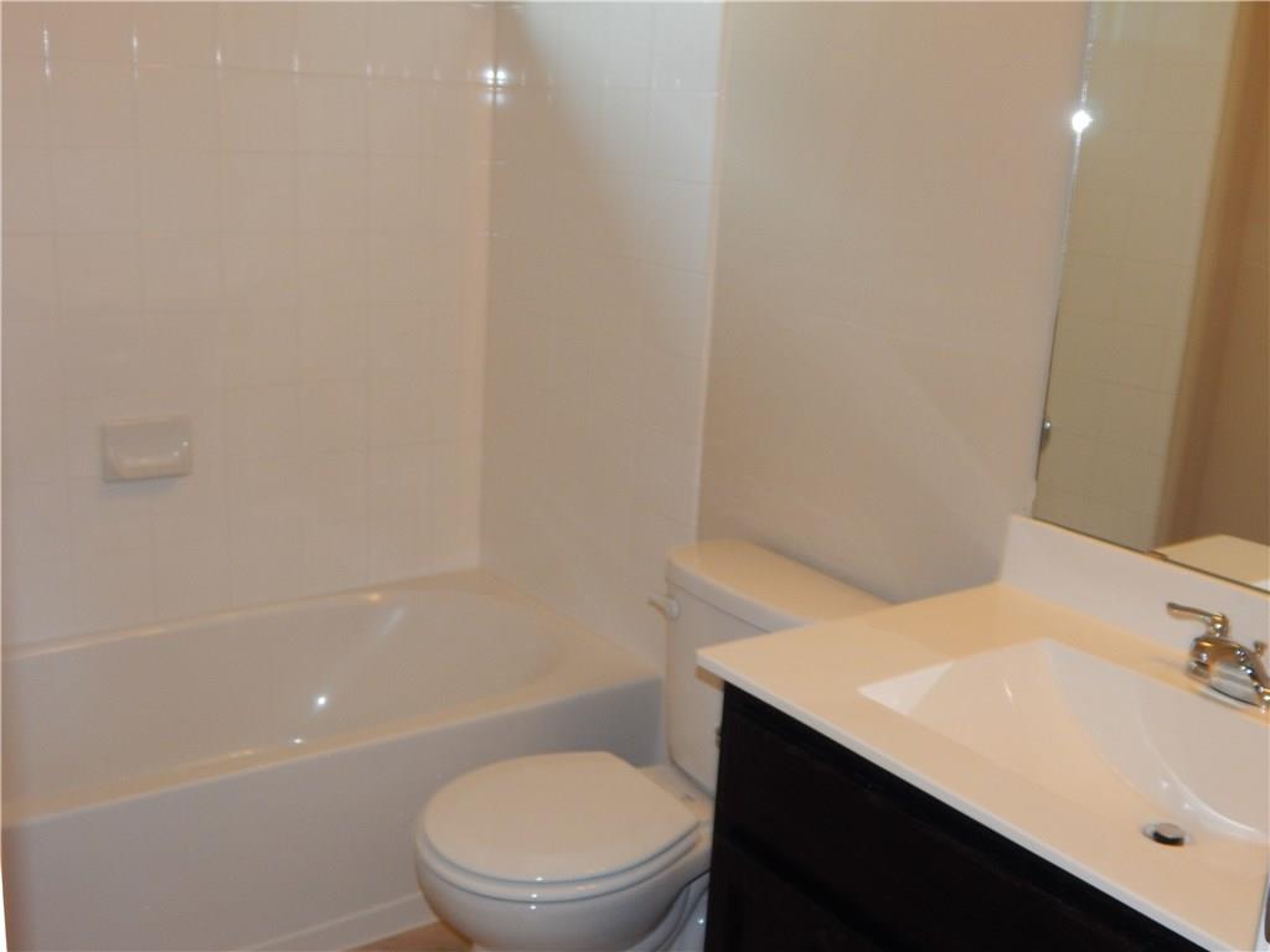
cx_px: 635
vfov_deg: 37.7
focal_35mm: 38
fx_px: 1394
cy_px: 476
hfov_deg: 49.0
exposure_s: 1/30
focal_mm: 6.8
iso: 200
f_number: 3.4
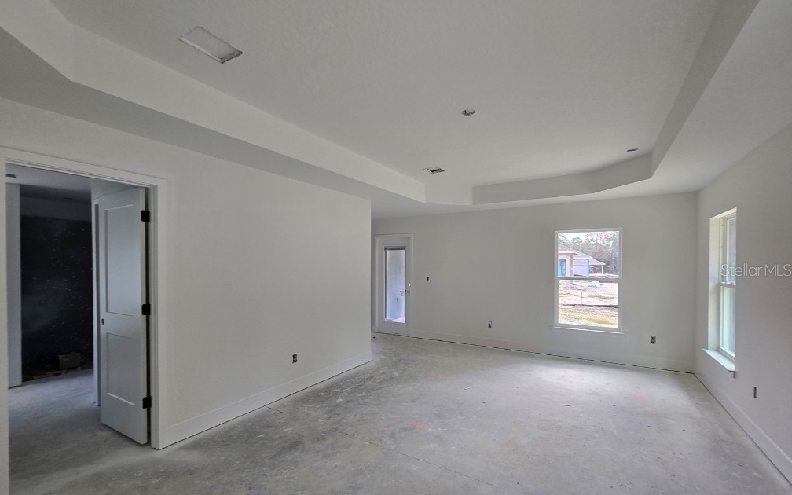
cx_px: 393
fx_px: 302
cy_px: 270
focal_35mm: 14
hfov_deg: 105.3
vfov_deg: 78.5
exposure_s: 1/60
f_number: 2.2
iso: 64
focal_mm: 2.2
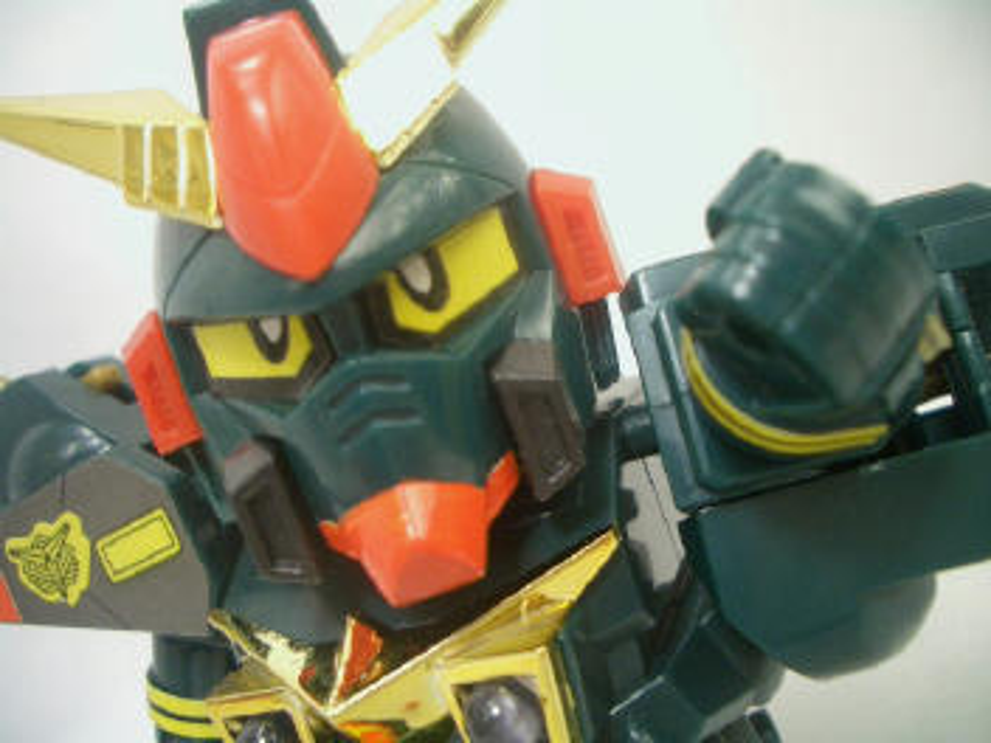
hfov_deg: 52.6
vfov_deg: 40.7
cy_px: 372
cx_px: 496
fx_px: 1002
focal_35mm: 35
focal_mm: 5.8
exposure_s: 1/100
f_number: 2.6
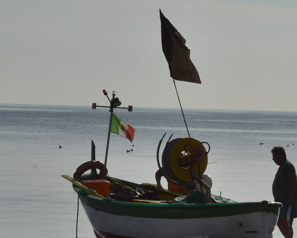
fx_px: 1777
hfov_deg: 9.4
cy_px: 73
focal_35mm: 202
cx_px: 374
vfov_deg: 7.6
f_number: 18
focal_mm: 55
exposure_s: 1/160
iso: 100
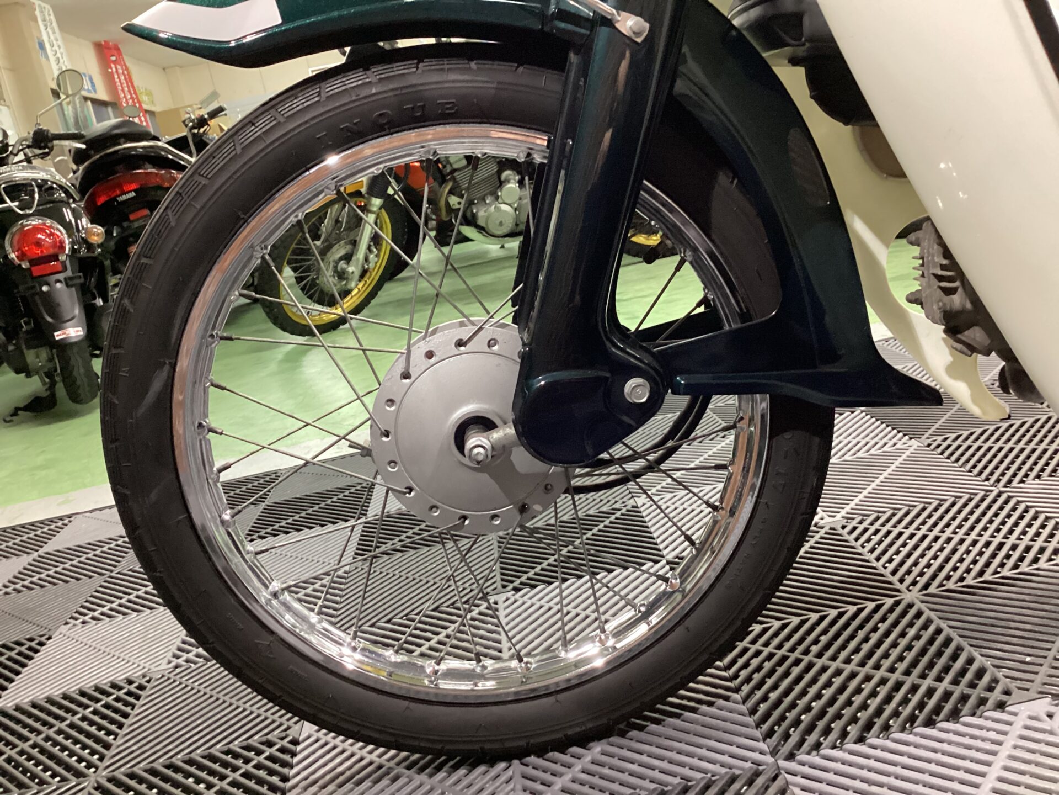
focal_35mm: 31
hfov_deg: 58.4
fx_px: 948
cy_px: 398
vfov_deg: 45.4
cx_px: 530
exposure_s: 1/30
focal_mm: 3.3
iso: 500
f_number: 2.4
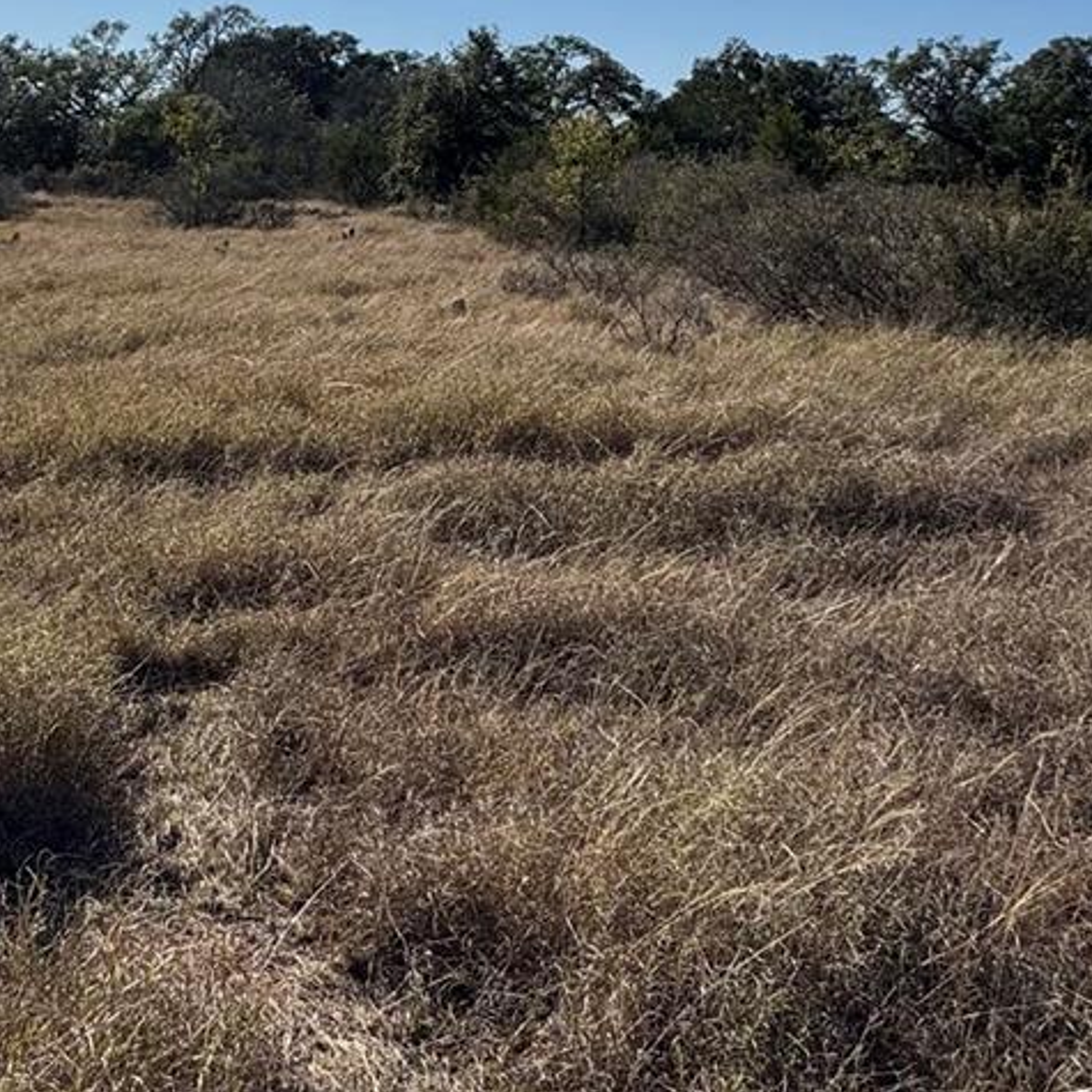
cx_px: 292
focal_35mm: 40
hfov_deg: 40.8
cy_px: 177
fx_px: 1428
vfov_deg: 39.7
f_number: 2.2
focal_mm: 2.22
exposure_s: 1/4132
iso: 50
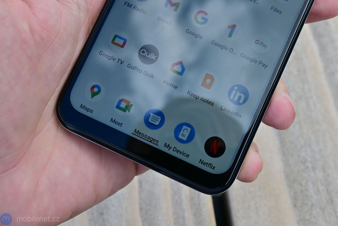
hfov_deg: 47.6
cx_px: 169
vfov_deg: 32.8
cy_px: 114
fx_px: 383
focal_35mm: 41
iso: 100
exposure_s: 1/200
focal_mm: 26.5
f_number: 7.1
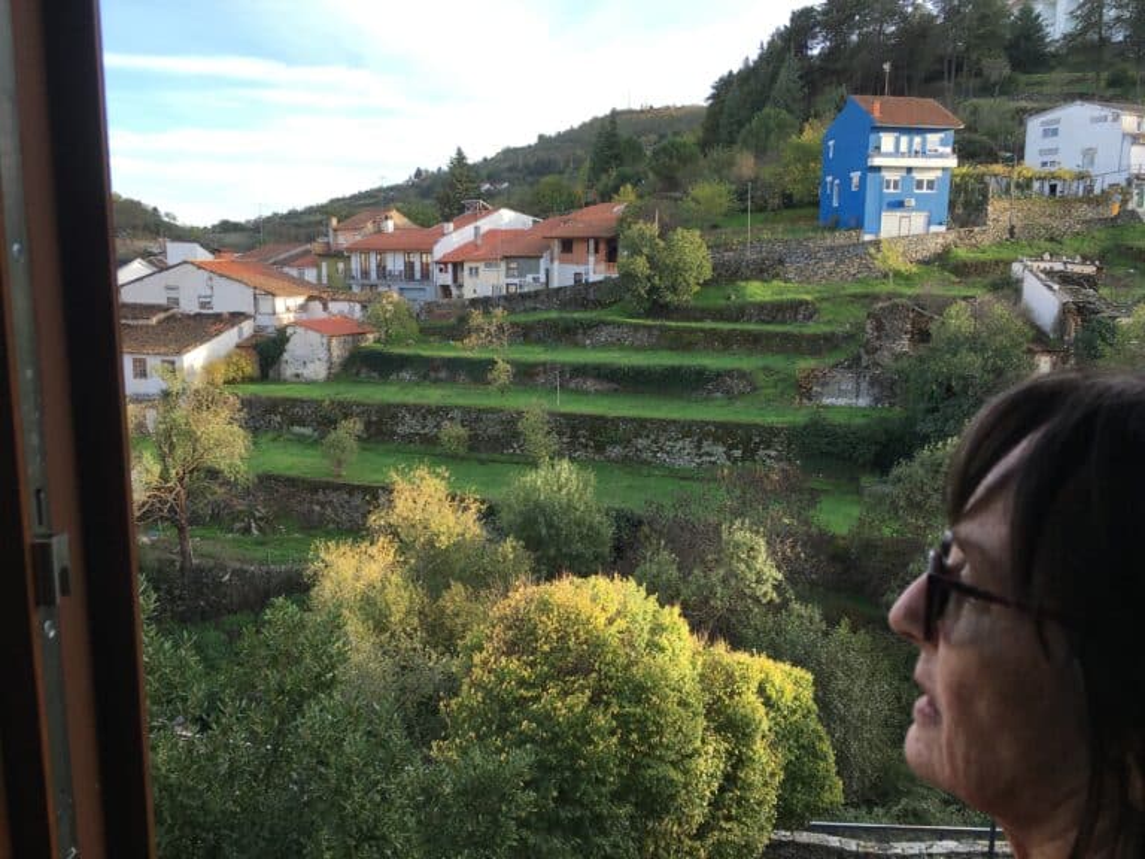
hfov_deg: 61.7
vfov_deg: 48.2
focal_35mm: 29
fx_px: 959
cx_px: 572
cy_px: 430
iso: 25
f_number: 2.2
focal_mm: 4.15
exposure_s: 1/259
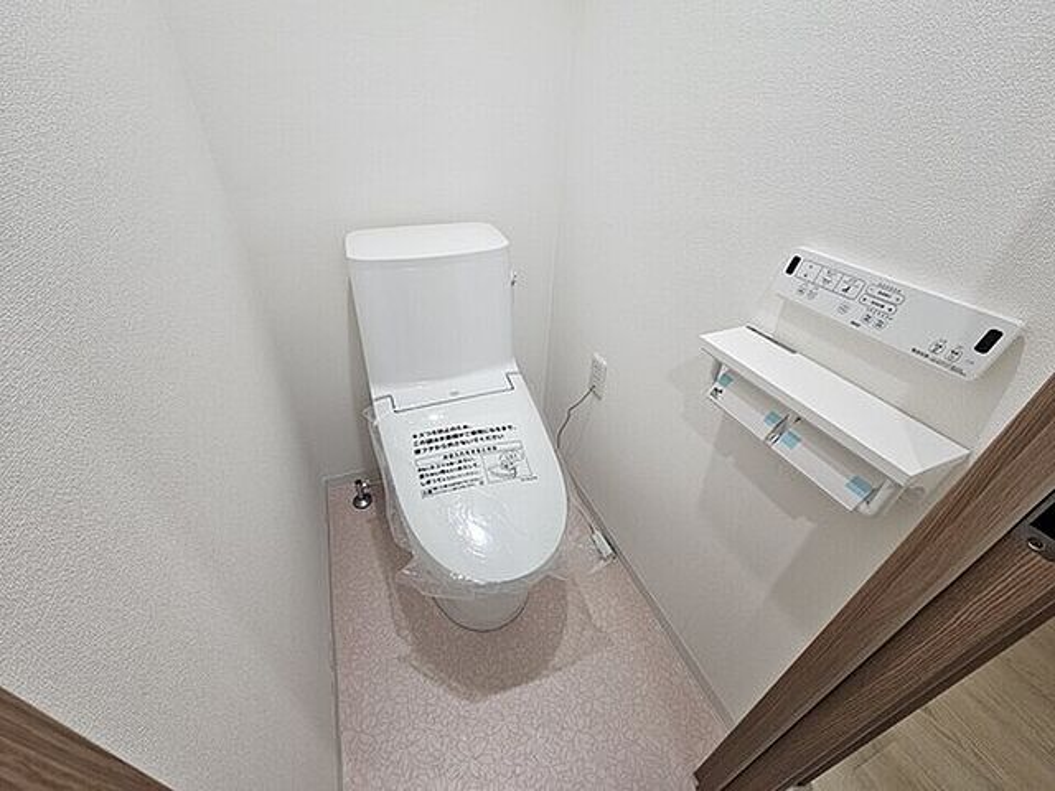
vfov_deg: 89.9
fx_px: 396
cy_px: 396
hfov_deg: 106.2
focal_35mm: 13
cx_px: 528
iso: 125
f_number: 2.2
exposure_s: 1/50
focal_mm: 2.2
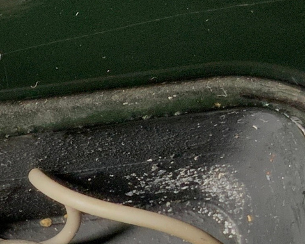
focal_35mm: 152
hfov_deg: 12.0
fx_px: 1371
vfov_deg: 10.0
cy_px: 305
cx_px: -171
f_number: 1.8
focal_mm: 3
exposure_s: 1/52
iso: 200
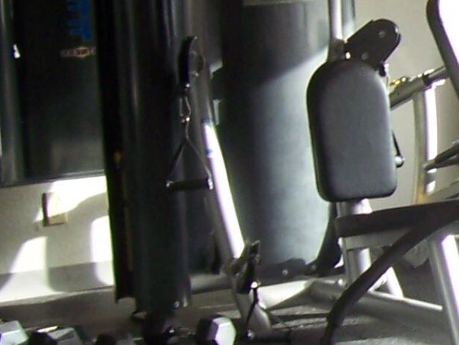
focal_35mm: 164
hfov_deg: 11.3
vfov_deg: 9.1
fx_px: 2175
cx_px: 780
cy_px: 168
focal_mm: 5.6
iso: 80
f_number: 2.7
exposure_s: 1/80
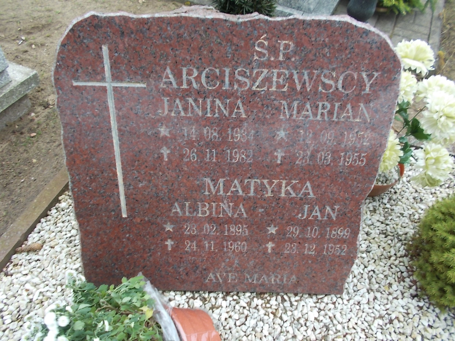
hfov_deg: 67.3
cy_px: 170
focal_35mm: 26
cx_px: 228
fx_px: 342
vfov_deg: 53.1
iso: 80
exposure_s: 1/25
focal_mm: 4.6
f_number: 3.2
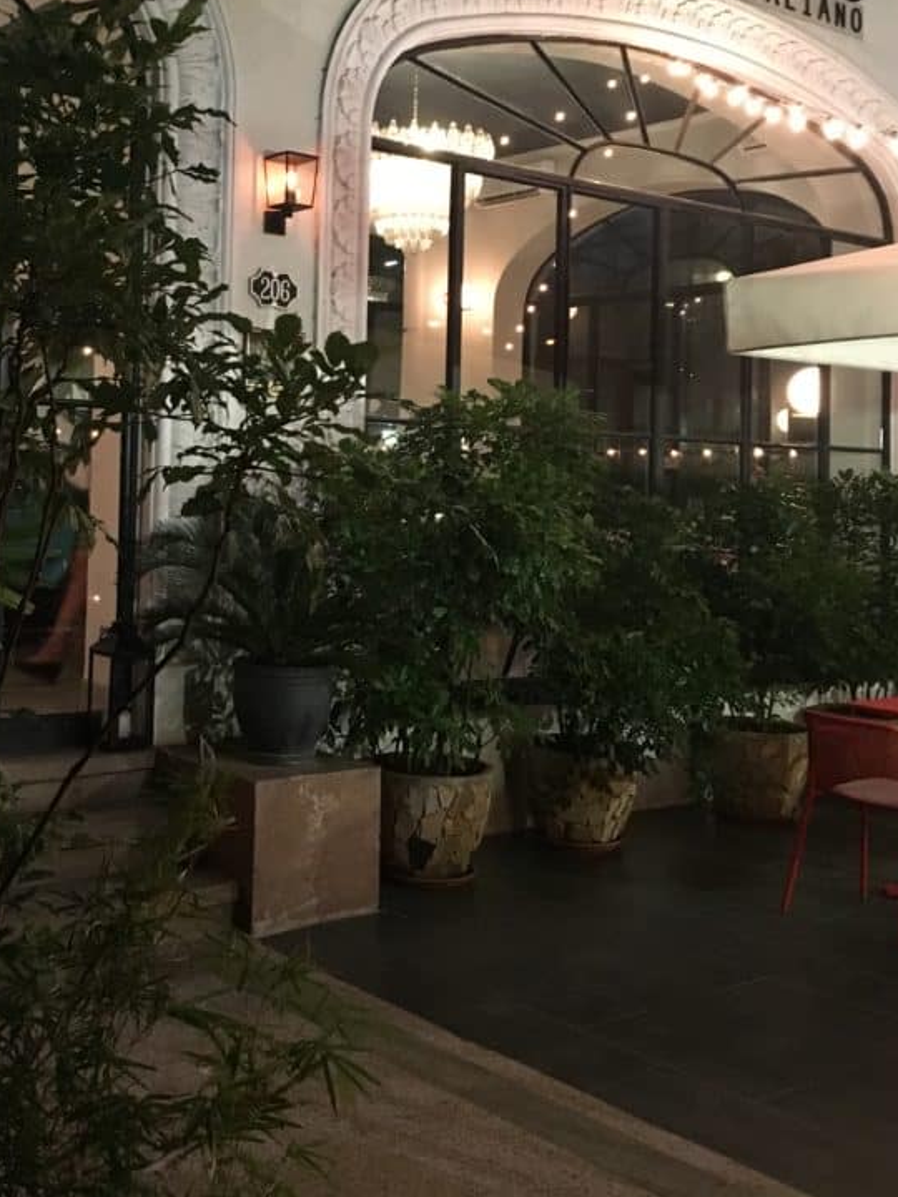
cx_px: 301
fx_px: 1487
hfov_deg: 33.3
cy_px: 435
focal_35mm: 43
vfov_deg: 43.4
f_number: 2.2
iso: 320
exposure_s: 1/15
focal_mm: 4.15
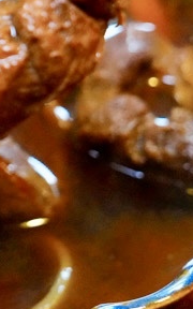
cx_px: -154
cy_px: 5
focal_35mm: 156
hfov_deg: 8.1
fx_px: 1313
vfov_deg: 13.2
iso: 6400
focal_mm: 43
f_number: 6.3
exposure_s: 1/125
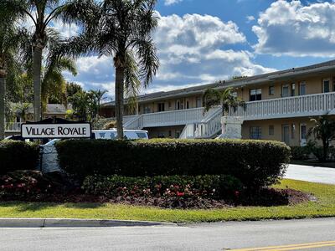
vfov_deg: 19.1
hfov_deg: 25.3
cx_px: 168
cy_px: 126
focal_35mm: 77
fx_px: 745
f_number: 2.8
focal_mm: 9
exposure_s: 1/1248
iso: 32
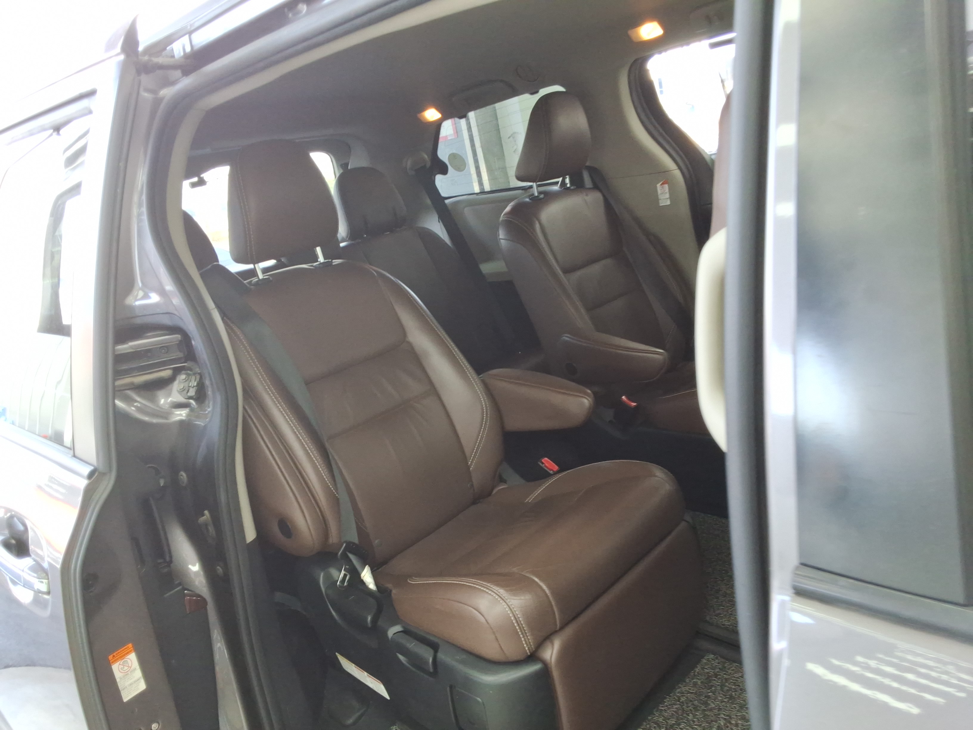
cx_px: 486
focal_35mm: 28
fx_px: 787
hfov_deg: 63.4
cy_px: 365
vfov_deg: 49.7
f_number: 1.9
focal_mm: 2.91
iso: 50
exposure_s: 1/60
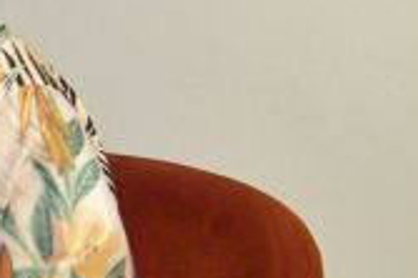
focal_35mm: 219
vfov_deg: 6.2
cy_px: -134
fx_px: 2540
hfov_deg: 9.1
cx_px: -248
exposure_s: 1/30
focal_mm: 7.9
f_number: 3.1
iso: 125
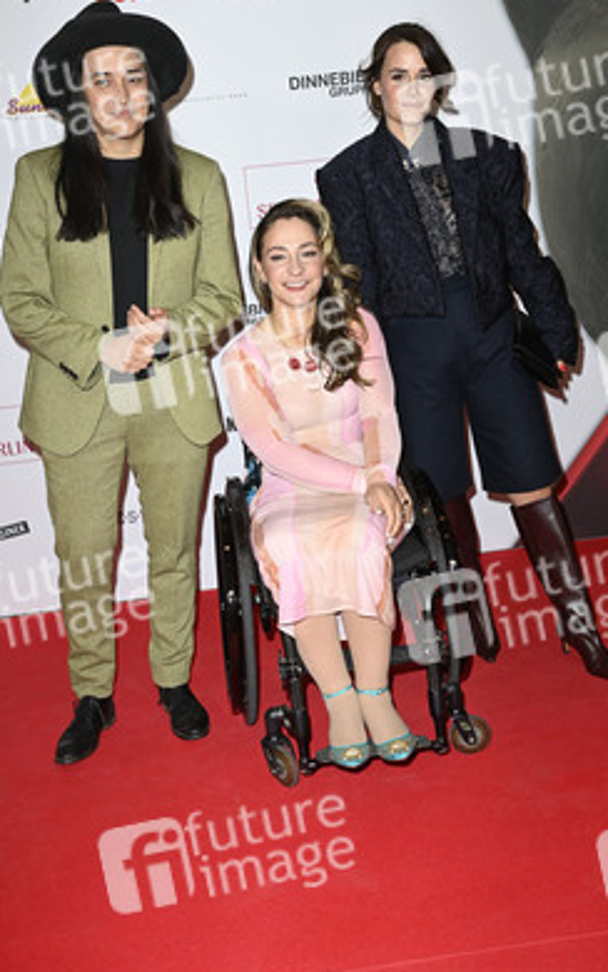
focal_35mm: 46
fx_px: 1219
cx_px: 299
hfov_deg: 28.0
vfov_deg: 43.5
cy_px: 481
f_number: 5.6
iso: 500
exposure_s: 1/250
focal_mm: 44
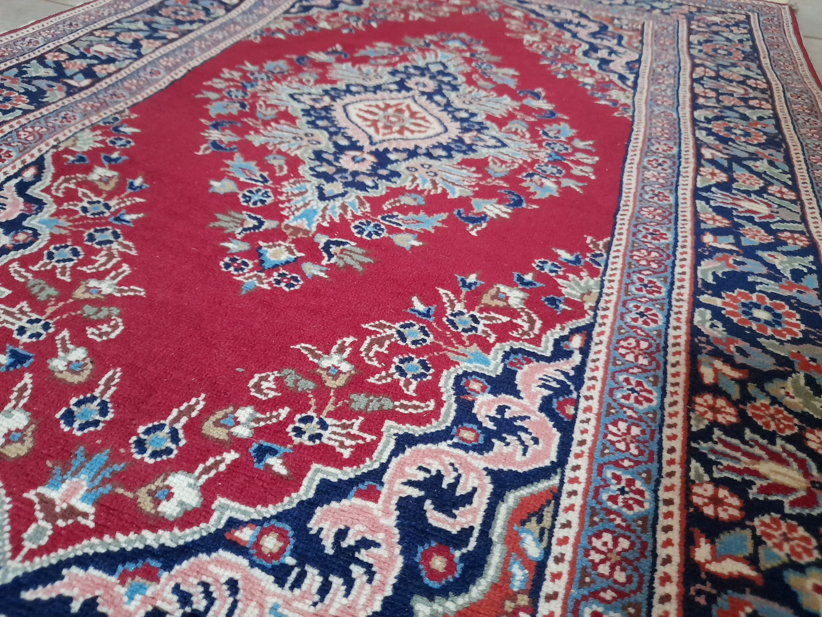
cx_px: 411
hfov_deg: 69.4
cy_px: 308
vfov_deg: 54.9
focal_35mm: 25
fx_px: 594
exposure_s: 1/20
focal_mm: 4.6
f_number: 2
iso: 640
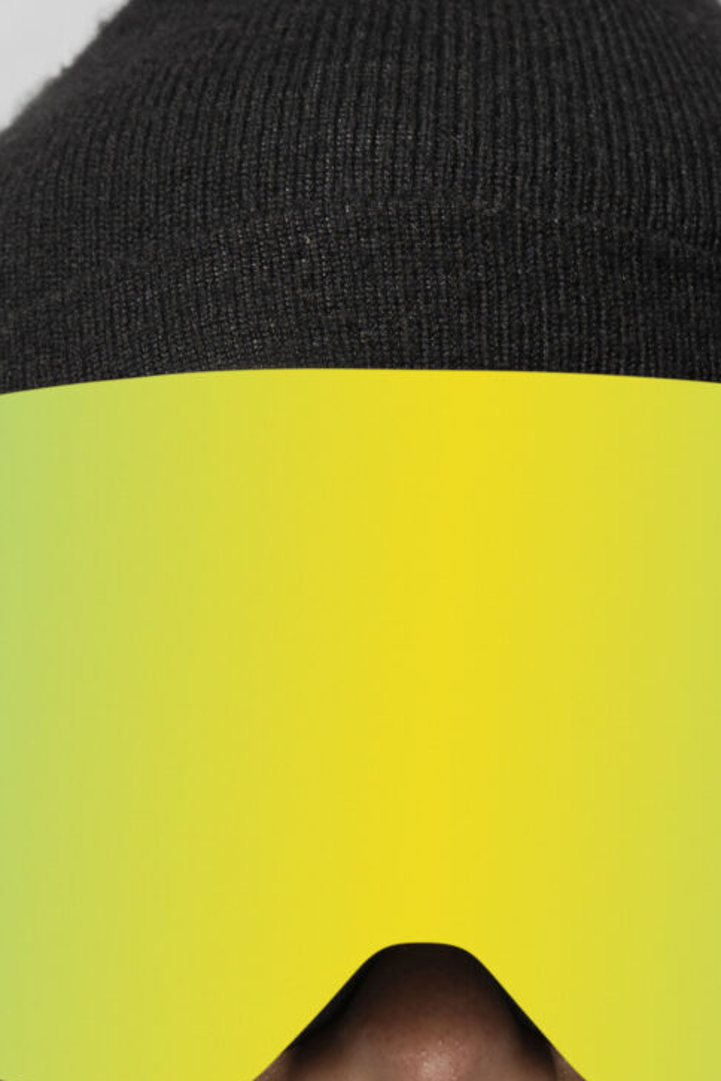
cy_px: 1300
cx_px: 531
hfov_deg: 5.9
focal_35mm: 233
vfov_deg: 8.7
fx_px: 6992
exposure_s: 1/125
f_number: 8
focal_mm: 66
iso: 100
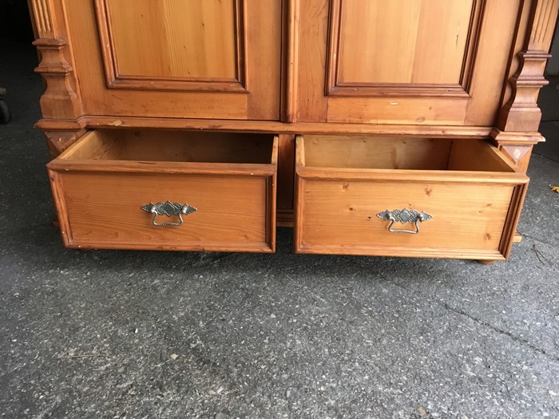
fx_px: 468
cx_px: 280
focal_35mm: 29
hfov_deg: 61.7
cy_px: 210
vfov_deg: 48.2
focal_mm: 4.15
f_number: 2.2
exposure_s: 1/25
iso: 200
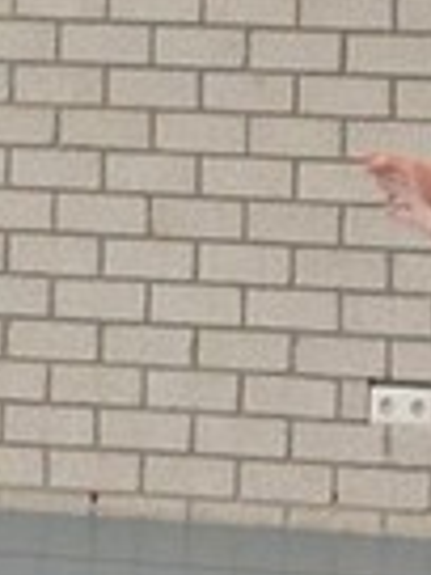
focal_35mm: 544
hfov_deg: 2.7
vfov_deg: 3.6
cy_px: 203
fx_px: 9031
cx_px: -845
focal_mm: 50
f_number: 2.8
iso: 640
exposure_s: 1/200
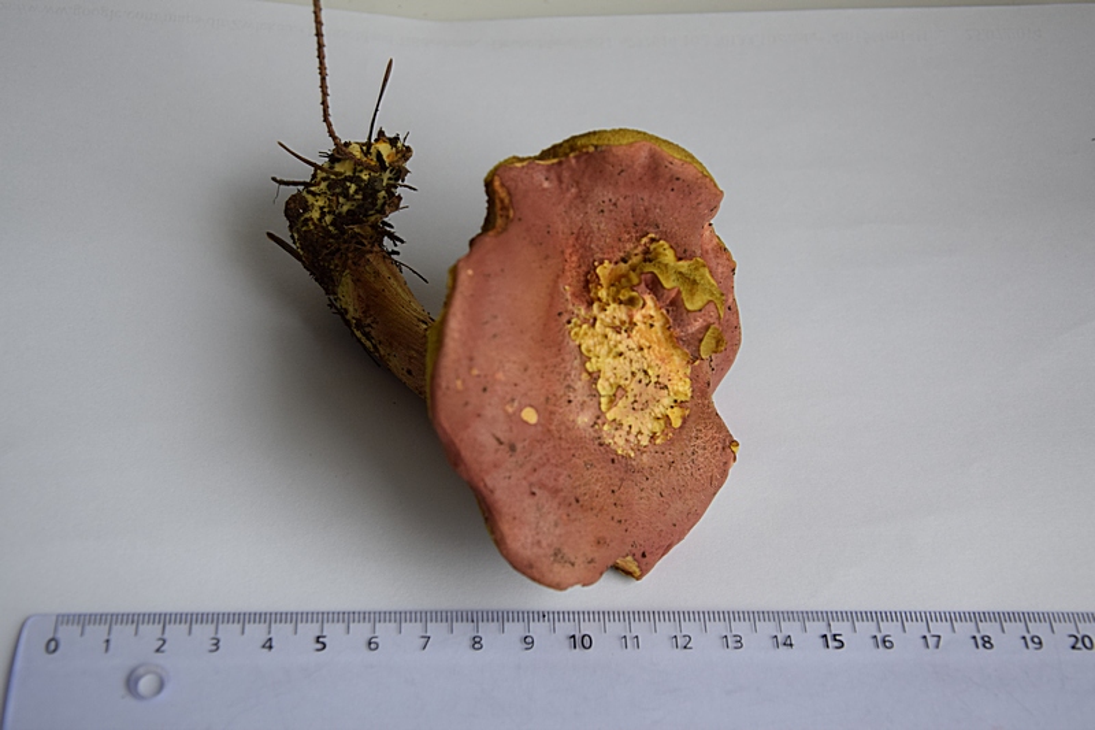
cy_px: 365
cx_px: 548
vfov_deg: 23.8
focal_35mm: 57
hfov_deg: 35.1
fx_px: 1733
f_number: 5.6
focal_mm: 38
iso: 400
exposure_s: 1/125
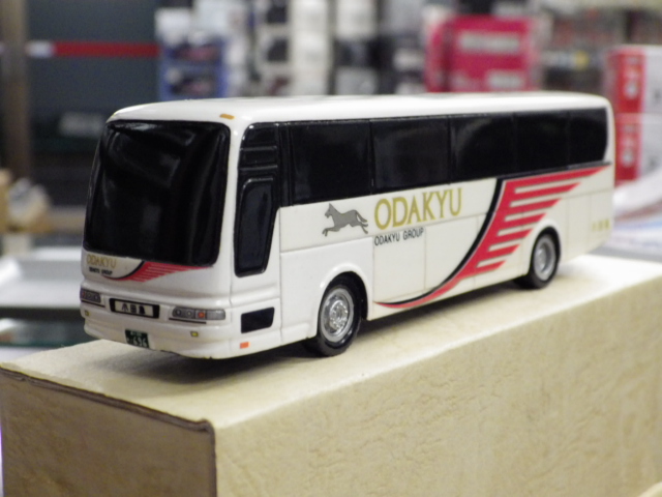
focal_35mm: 59
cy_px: 248
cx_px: 331
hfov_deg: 32.7
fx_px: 1128
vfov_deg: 24.8
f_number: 4
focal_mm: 10.7
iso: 800
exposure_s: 1/50
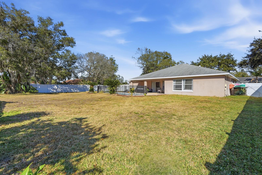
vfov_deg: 73.8
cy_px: 88
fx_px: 116
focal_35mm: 16
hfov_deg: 96.7
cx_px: 131
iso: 160
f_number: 8
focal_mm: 16
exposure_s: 1/8000
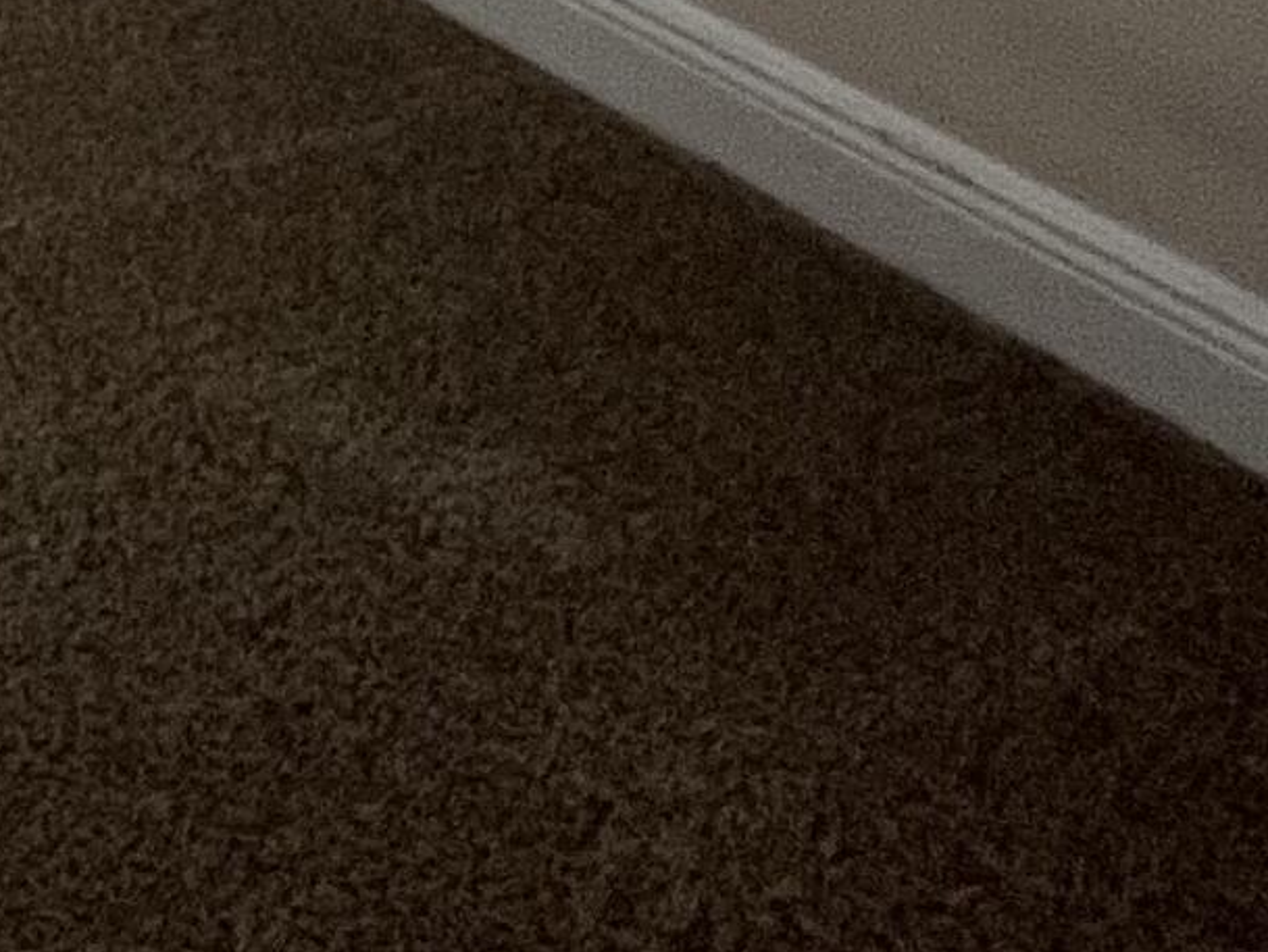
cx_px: -1470
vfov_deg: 16.2
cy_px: -1083
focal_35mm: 64
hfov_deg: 17.3
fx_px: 2345
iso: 200
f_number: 1.8
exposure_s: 1/120
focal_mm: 1.57
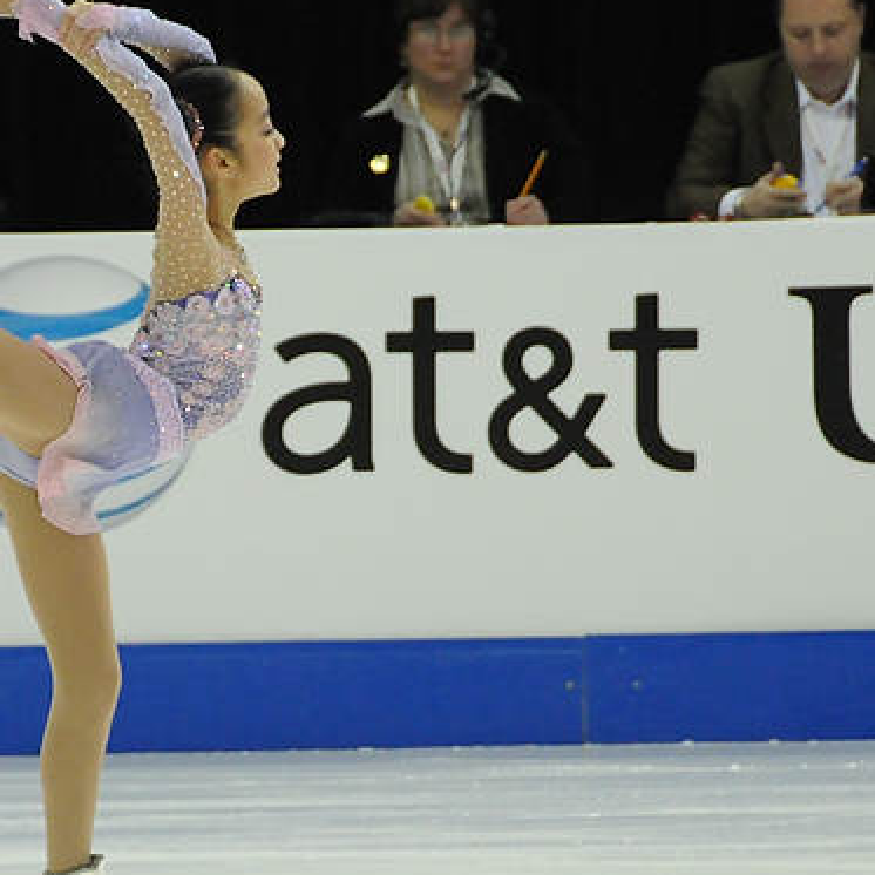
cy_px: 484
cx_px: 300
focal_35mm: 410
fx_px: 11725
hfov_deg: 4.3
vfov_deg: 4.3
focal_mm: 150
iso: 3200
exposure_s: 1/800
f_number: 5.6
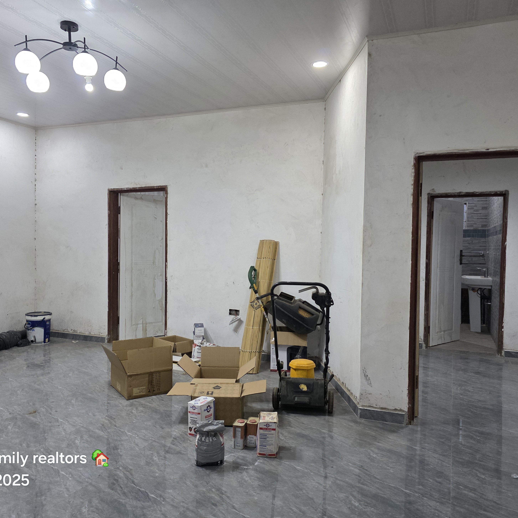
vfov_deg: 57.3
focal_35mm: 28
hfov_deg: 57.3
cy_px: 255
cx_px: 257
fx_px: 474
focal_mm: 6.3
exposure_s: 1/100
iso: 250
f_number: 1.7
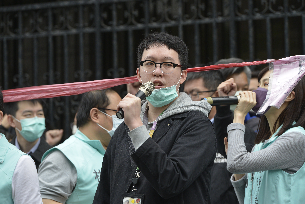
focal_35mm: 200
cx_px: 152
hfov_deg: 10.3
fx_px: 1695
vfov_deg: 6.9
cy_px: 102
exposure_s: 1/250
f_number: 5.6
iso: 400
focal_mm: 200
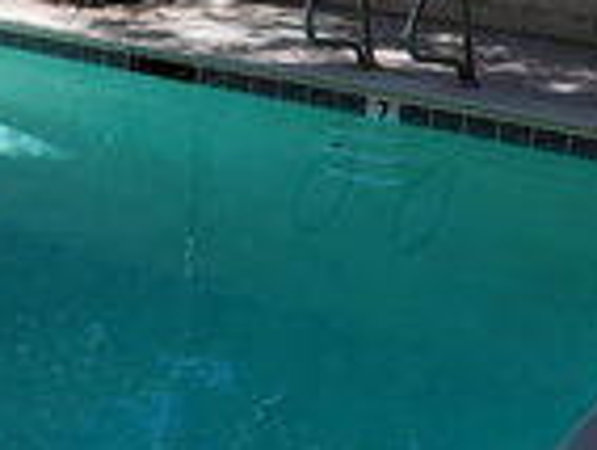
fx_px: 1347
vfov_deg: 18.9
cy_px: 193
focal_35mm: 78
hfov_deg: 23.7
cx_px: -27
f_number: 2.4
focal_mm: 4.3
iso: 50
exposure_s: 1/1457
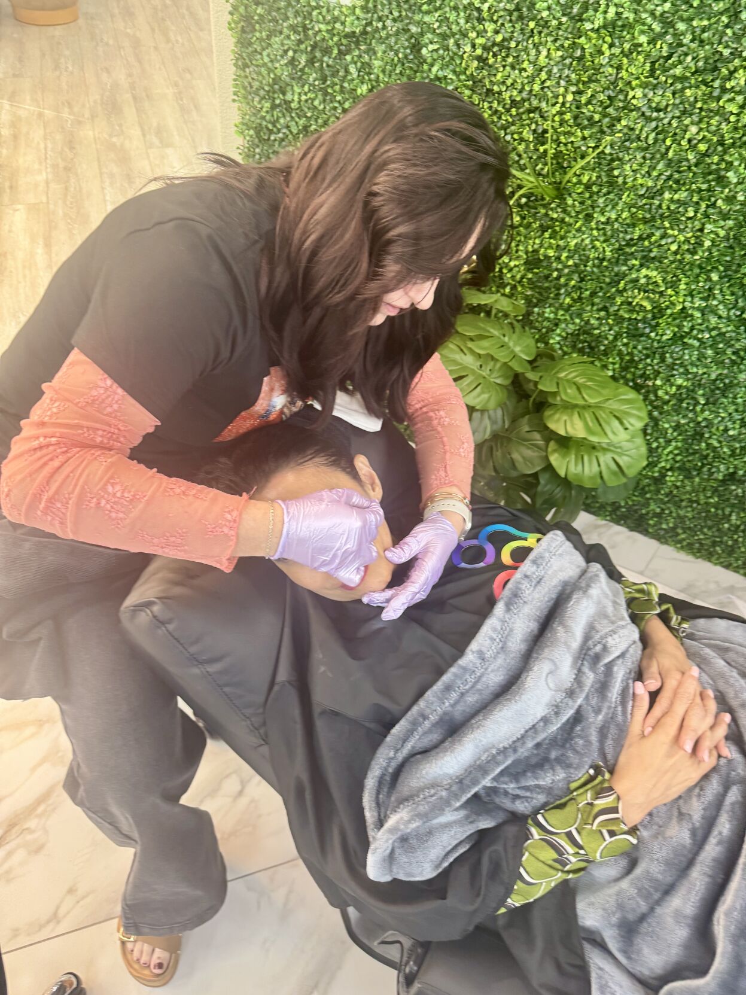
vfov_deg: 71.6
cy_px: 498
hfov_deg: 56.8
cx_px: 373
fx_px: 690
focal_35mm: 24
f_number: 1.78
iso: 250
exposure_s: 1/60
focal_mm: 6.76
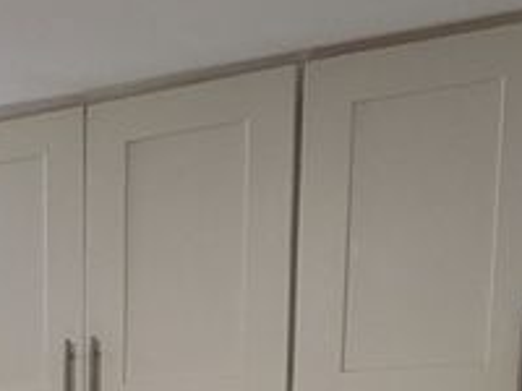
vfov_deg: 15.6
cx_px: -261
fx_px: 1267
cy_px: 649
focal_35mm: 84
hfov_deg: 20.1
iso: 48
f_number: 2.2
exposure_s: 1/33.3
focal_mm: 1.83
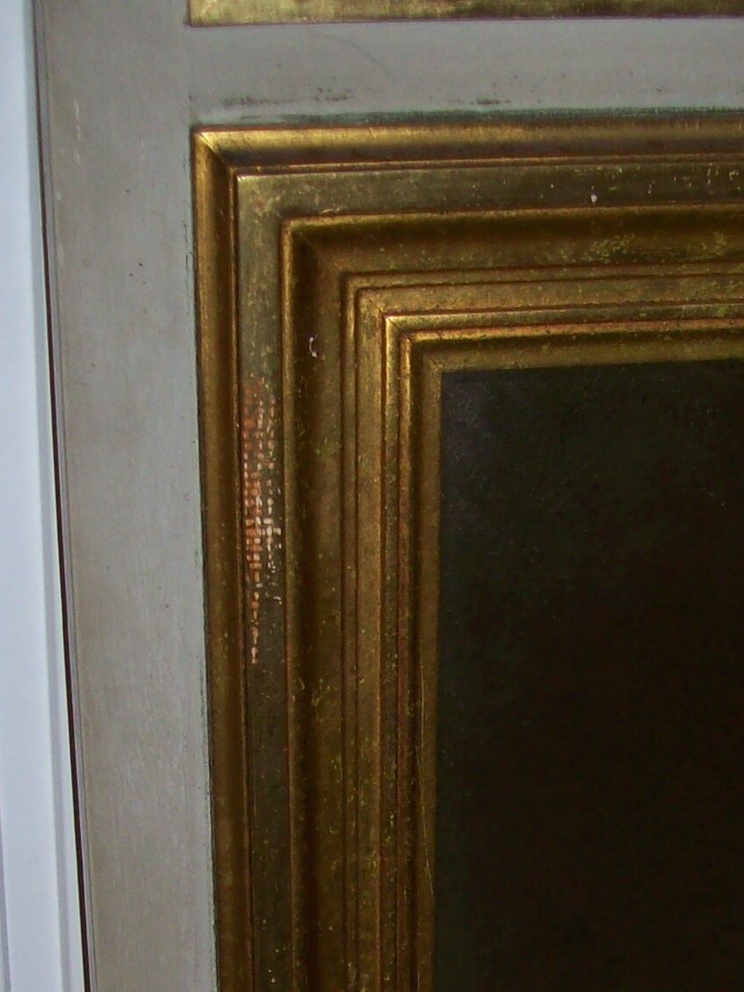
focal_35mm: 90
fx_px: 2580
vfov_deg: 20.5
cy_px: 1146
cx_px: 528
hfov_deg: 16.4
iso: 80
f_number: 2.7
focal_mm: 6
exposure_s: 1/64
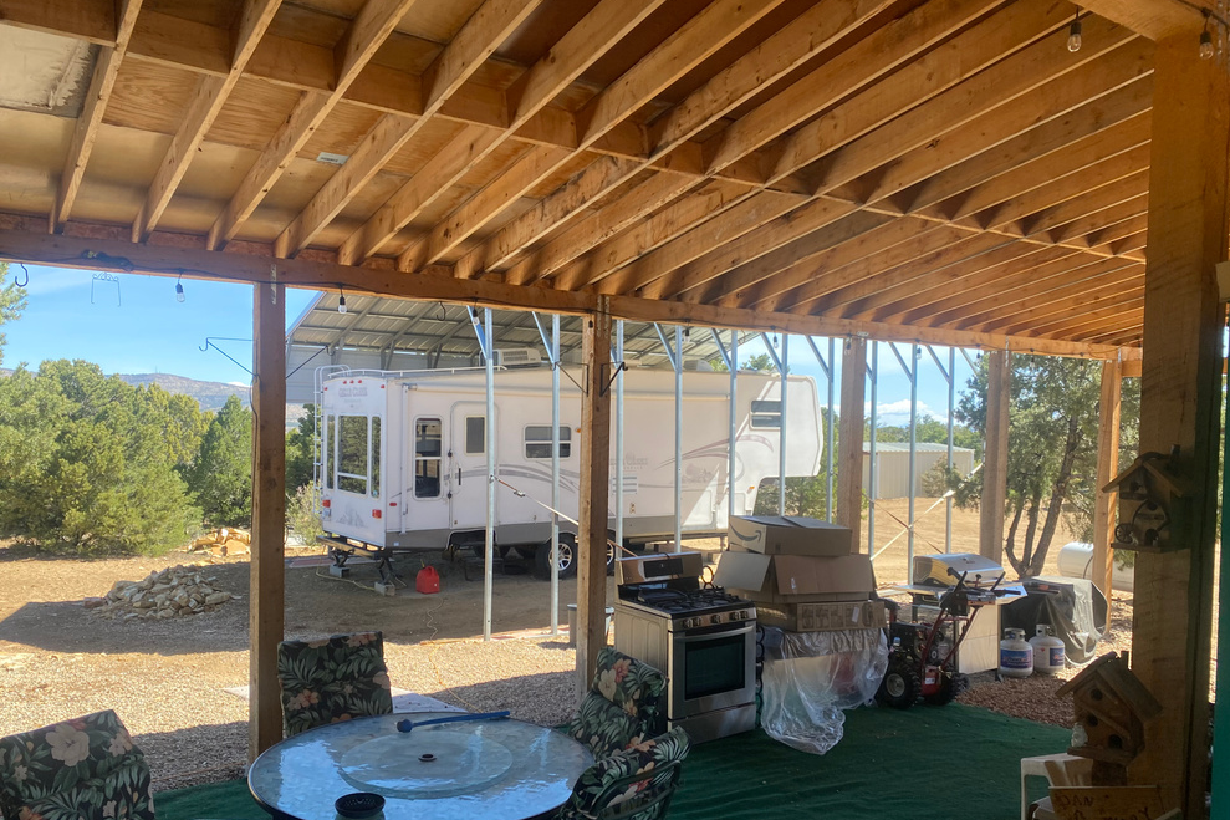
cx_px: 597
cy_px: 470
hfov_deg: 65.5
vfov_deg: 46.2
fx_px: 956
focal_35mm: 28
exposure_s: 1/454
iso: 32
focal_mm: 4.25
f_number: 1.8
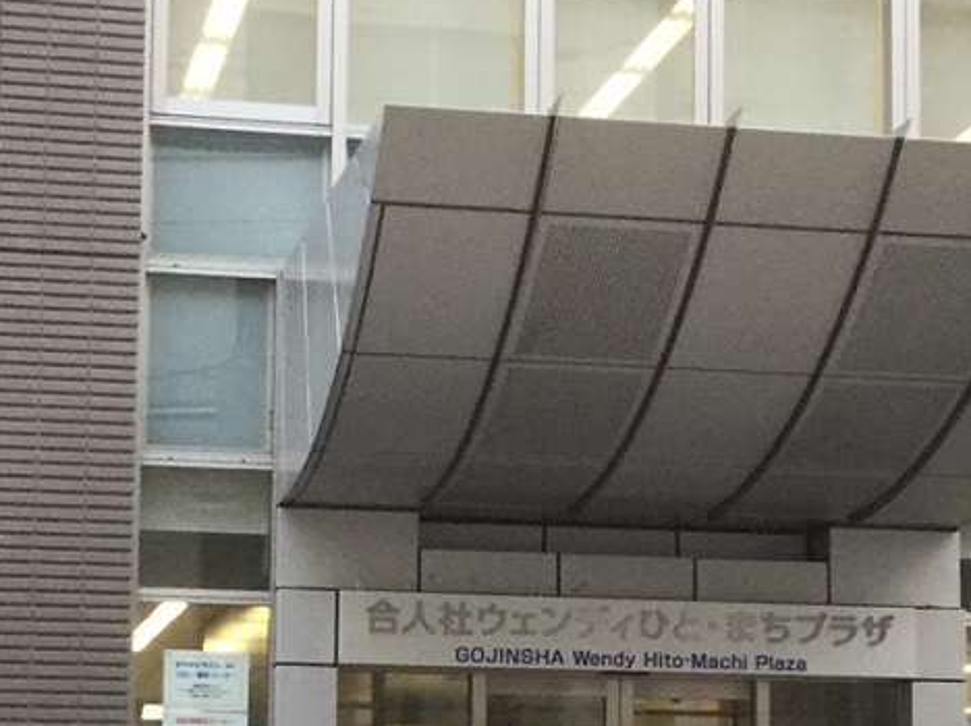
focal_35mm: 54
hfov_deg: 35.0
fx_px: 1513
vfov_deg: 26.5
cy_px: 587
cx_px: 691
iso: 40
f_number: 2.4
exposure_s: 1/30
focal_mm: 3.3
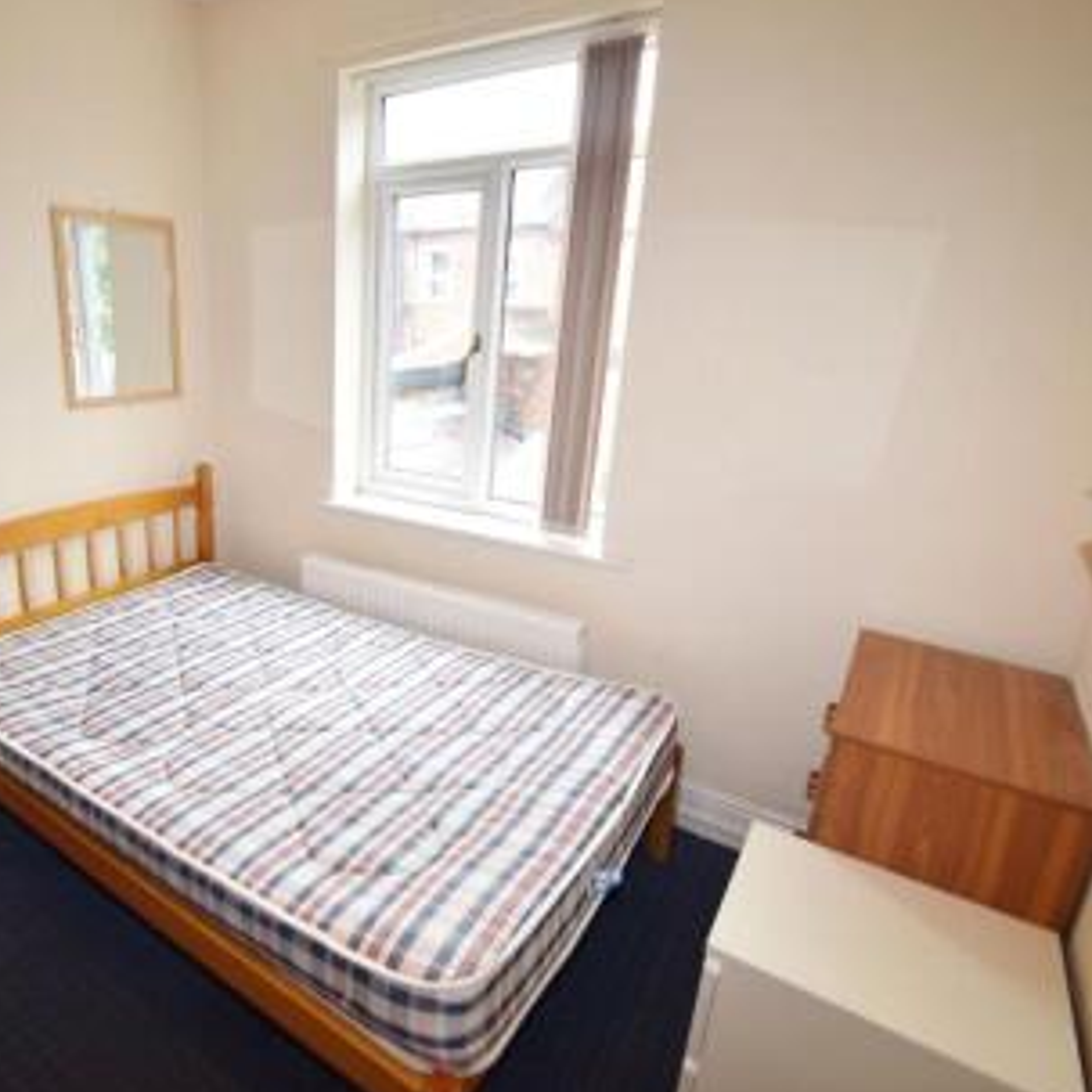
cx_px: 339
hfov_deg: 71.9
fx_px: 714
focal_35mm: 20
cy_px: 553
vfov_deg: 74.8
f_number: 5.6
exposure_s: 1/60
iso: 500
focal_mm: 10
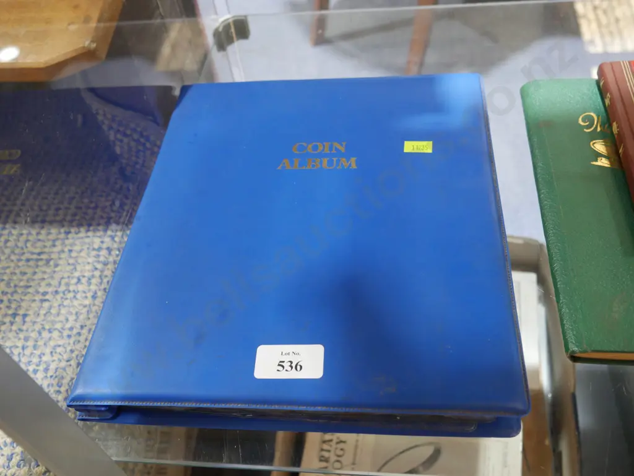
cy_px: 238
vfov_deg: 41.8
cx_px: 317
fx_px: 623
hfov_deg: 53.9
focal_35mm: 34
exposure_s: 1/60
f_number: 4
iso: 1250
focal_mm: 17
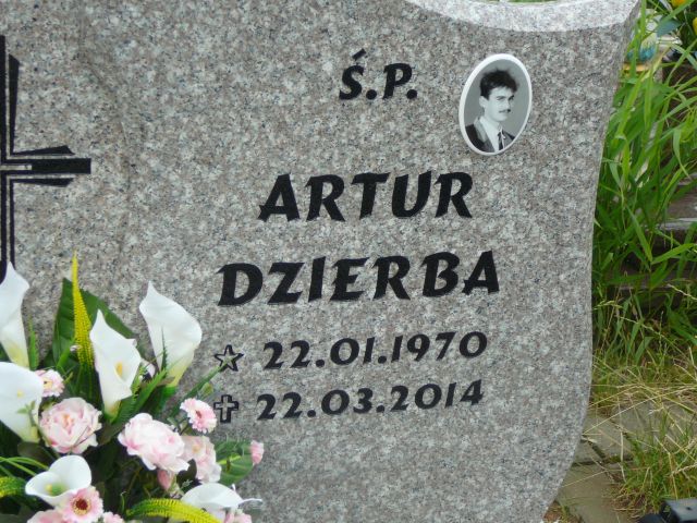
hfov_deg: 25.3
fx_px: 1550
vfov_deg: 19.1
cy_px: 262
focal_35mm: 77
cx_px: 348
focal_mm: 11.5
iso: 80
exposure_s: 1/125
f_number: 3.7
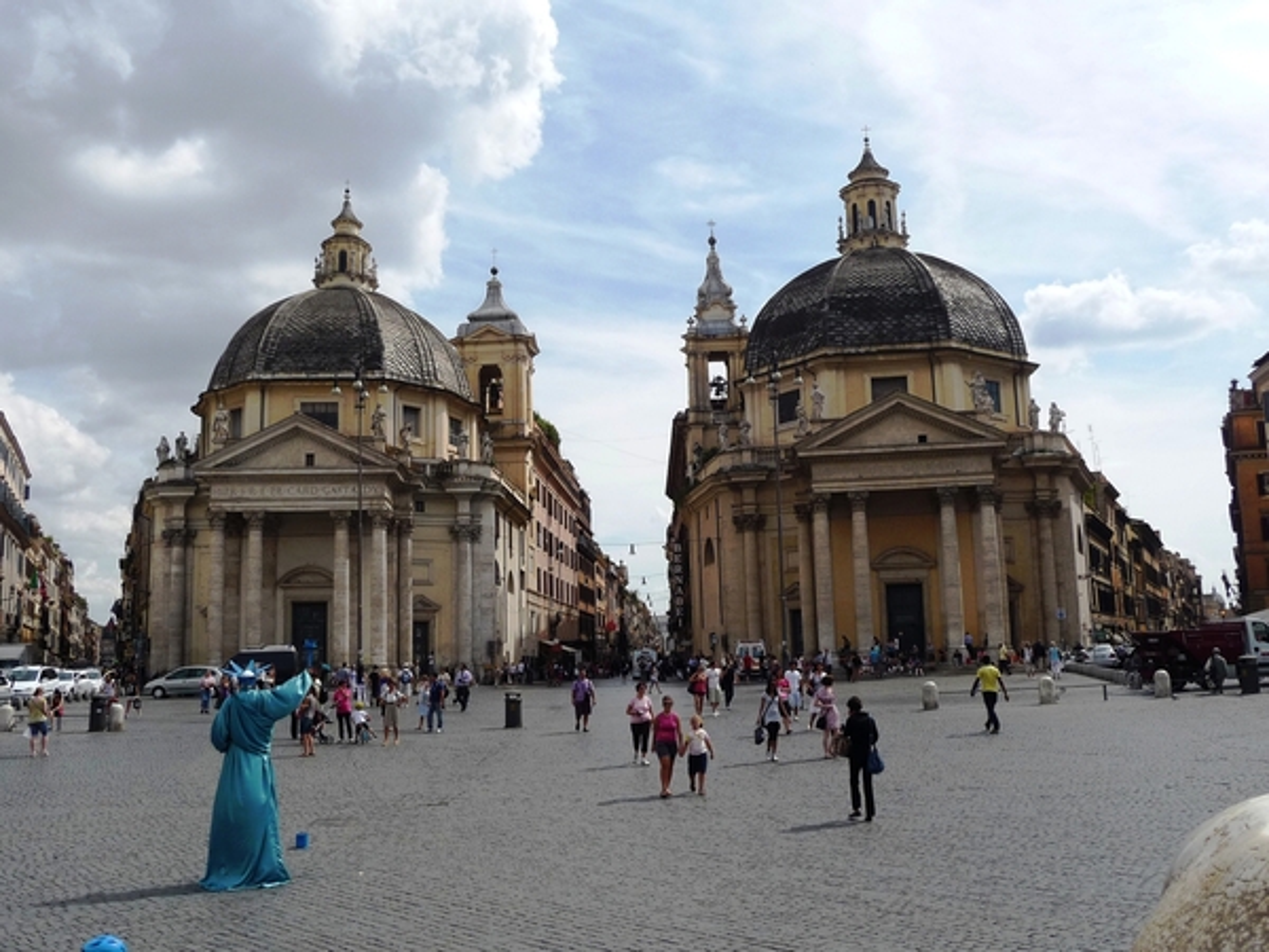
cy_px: 476
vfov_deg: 42.9
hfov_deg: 55.4
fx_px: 1210
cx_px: 634
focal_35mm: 33
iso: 100
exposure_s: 1/250
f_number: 8
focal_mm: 4.7
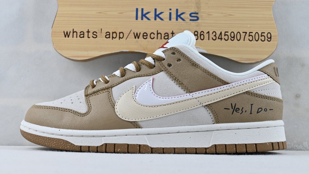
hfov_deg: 35.7
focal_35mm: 59
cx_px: 154
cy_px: 99
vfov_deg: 20.5
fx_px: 479
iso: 100
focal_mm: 37
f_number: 5.3
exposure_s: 1/50
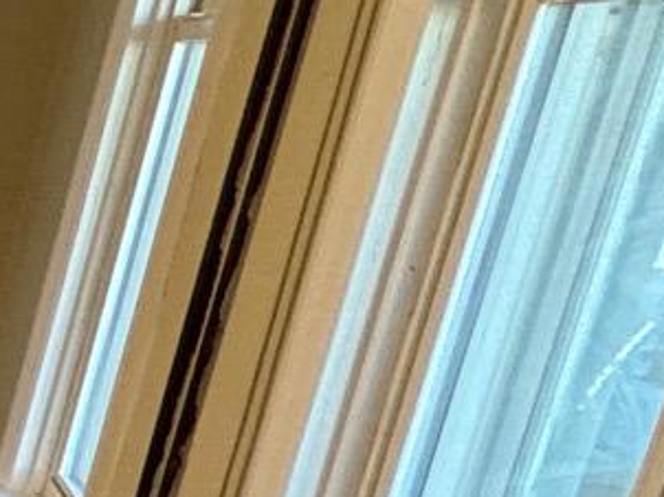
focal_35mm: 95
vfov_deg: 15.2
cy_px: 543
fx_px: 1821
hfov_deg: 10.7
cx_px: -1449
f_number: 2.2
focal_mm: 2.22
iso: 200
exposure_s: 1/60
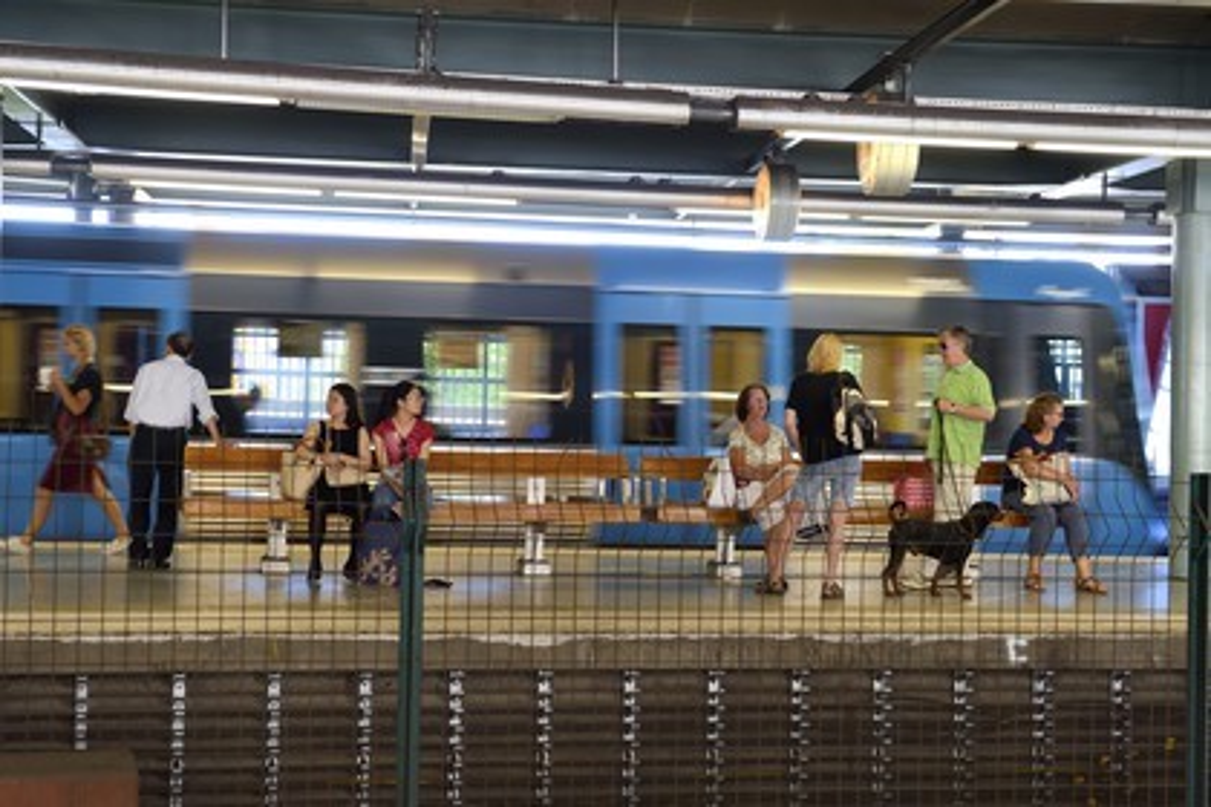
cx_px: 606
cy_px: 404
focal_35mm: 60
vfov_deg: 22.6
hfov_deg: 33.4
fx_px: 2018
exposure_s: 1/30
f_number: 4.5
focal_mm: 60
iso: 400
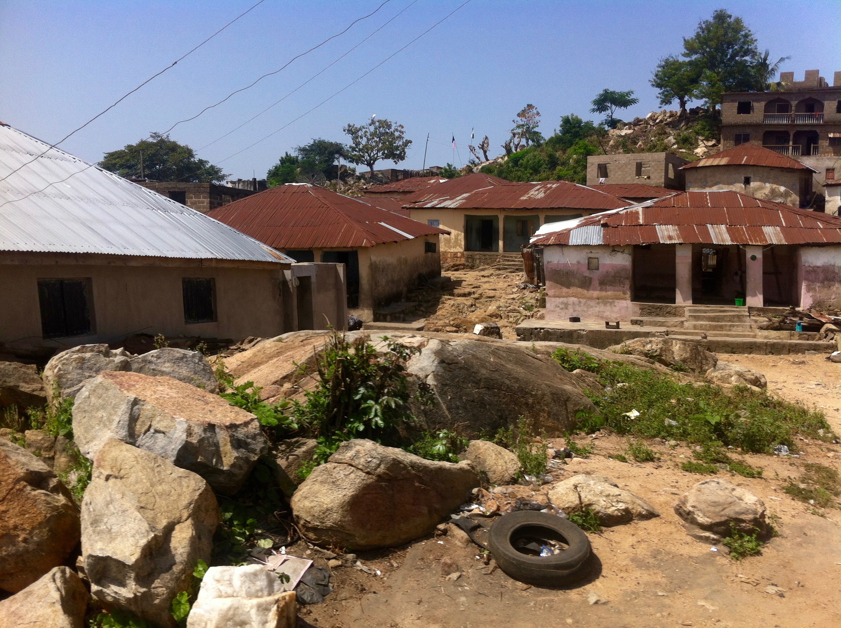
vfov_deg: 40.6
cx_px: 420
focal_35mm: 35
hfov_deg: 52.7
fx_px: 849
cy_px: 314
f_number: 2.8
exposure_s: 1/1312
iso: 80
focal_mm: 3.85
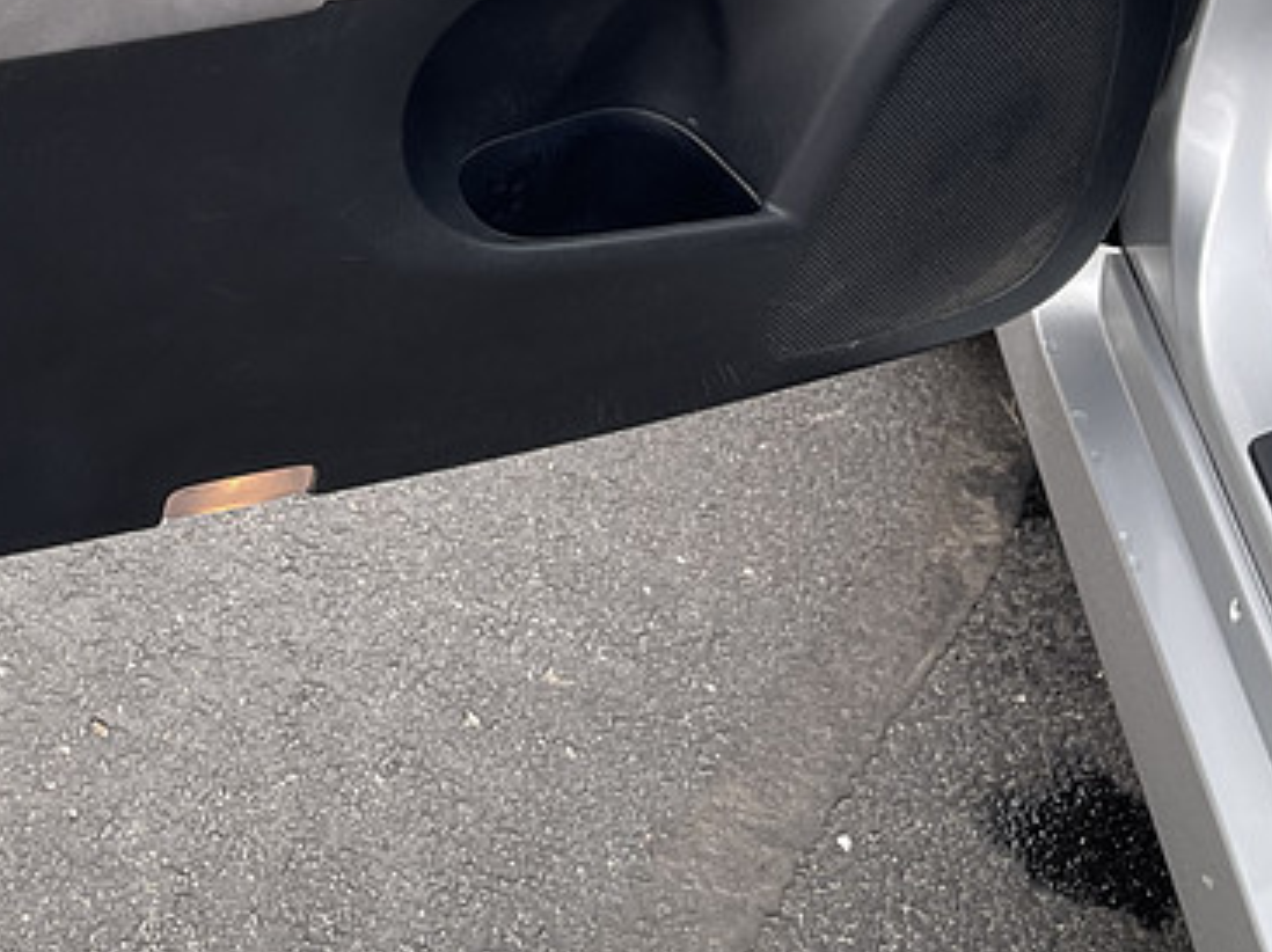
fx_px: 2571
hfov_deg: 26.8
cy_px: -195
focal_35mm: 70
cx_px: 118
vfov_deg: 19.7
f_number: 1.6
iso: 32
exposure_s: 1/154
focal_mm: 5.1
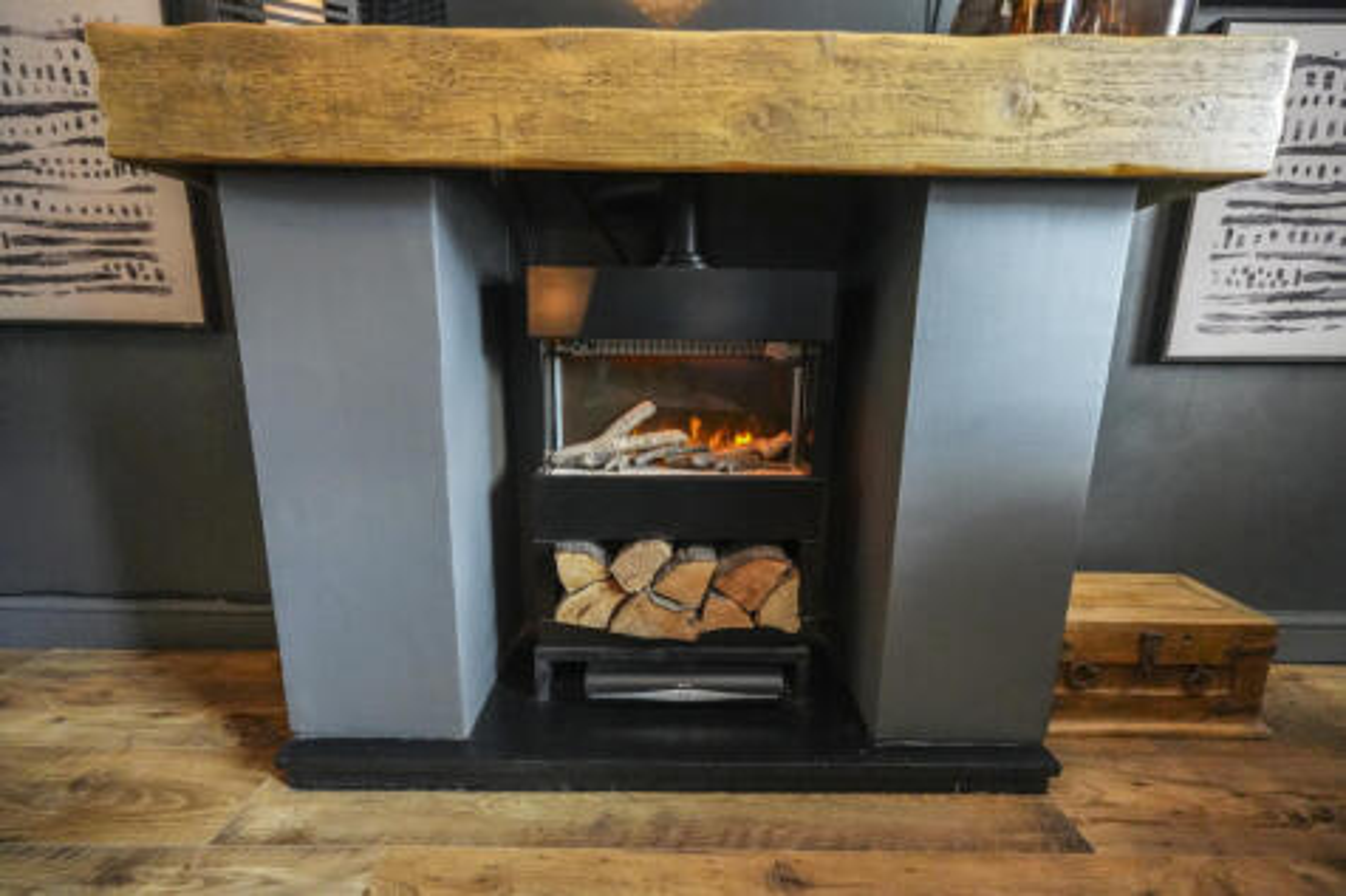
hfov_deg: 100.4
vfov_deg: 77.3
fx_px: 561
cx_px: 673
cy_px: 448
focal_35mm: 15
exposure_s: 1/125
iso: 6400
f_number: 4
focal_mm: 10
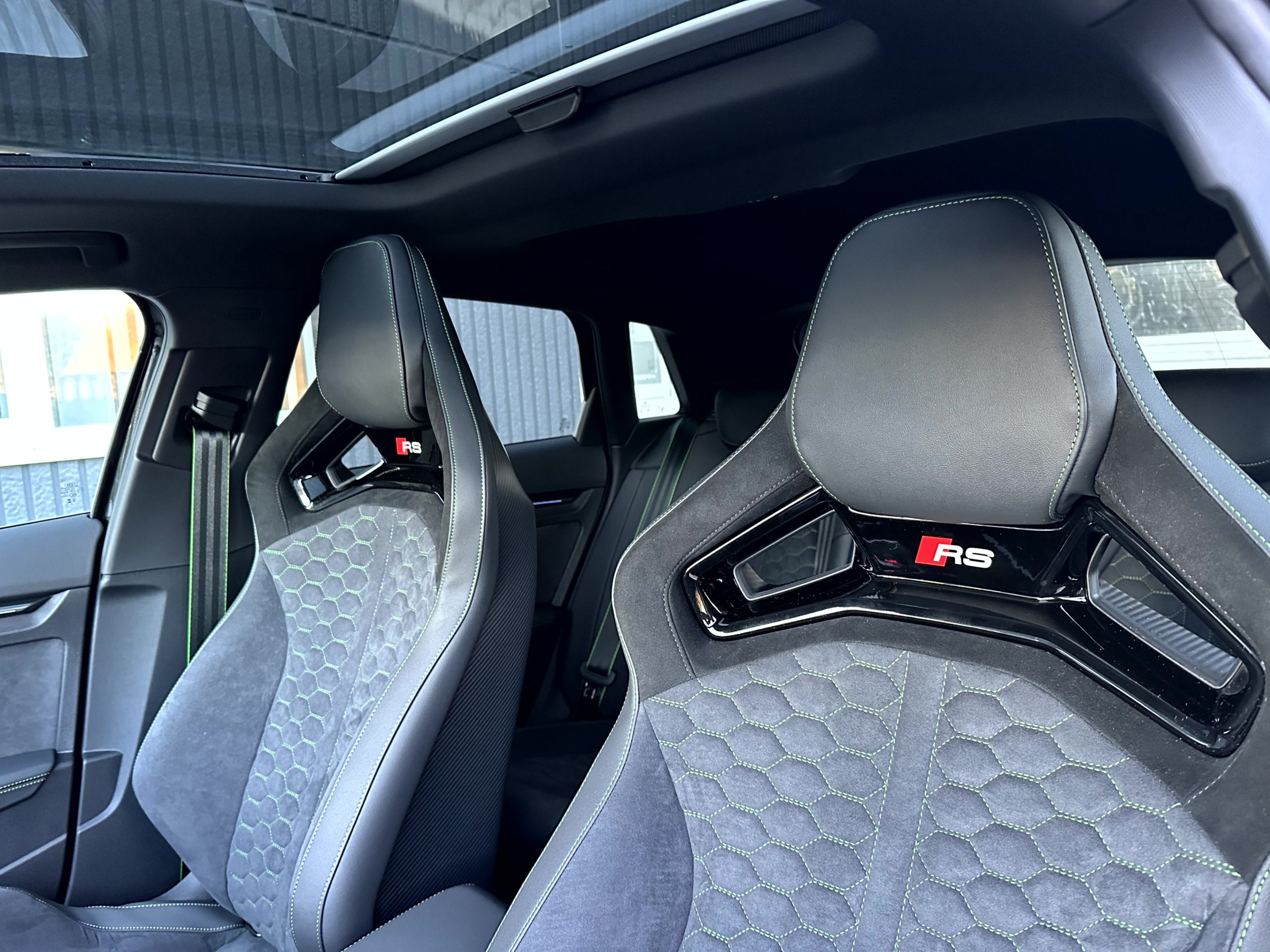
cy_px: 476
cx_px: 635
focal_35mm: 24
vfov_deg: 56.8
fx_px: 881
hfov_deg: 71.6
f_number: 1.78
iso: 800
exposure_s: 1/60
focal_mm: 6.86
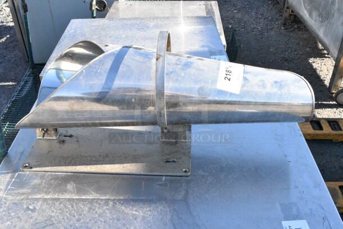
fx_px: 343
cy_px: 114
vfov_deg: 37.0
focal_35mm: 36
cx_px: 172
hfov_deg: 53.1
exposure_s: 1/1000
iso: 6400
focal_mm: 24
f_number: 16
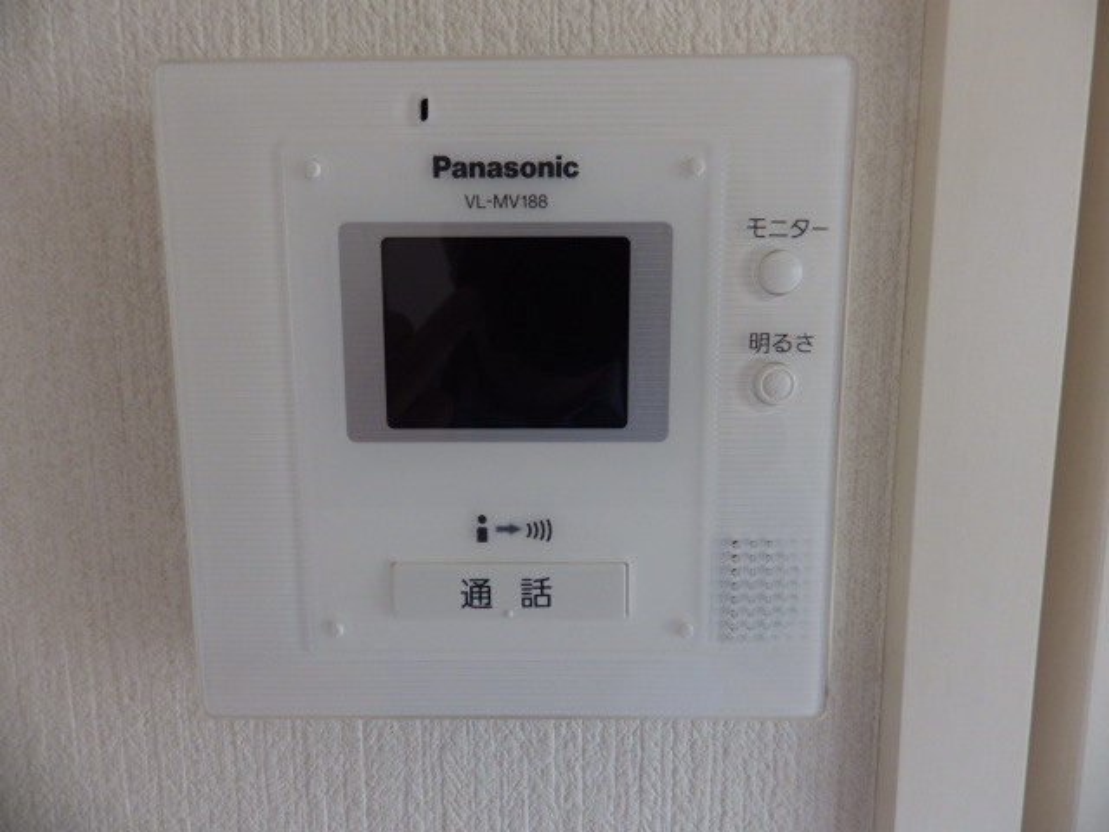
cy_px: 416
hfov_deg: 76.4
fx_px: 705
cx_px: 554
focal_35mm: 22
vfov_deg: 61.1
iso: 100
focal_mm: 4
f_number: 3.1
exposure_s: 1/45
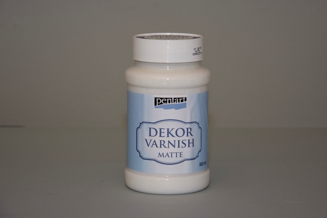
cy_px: 109
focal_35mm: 135
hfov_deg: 15.2
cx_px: 164
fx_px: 1226
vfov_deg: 10.2
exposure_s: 1/80
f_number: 5.6
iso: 640
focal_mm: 90
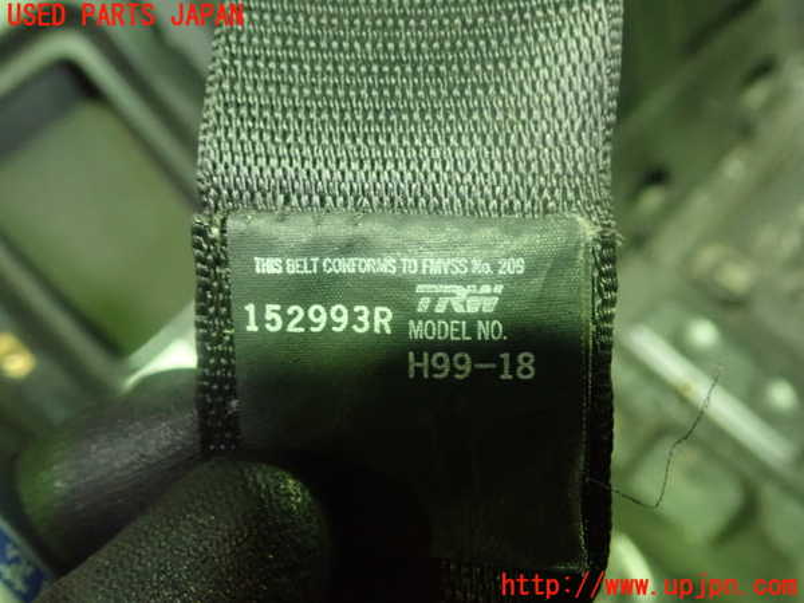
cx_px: 402
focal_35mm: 30
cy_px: 302
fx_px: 697
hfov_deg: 60.0
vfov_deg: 46.8
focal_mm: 5.5
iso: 1250
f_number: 2.3
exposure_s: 1/30
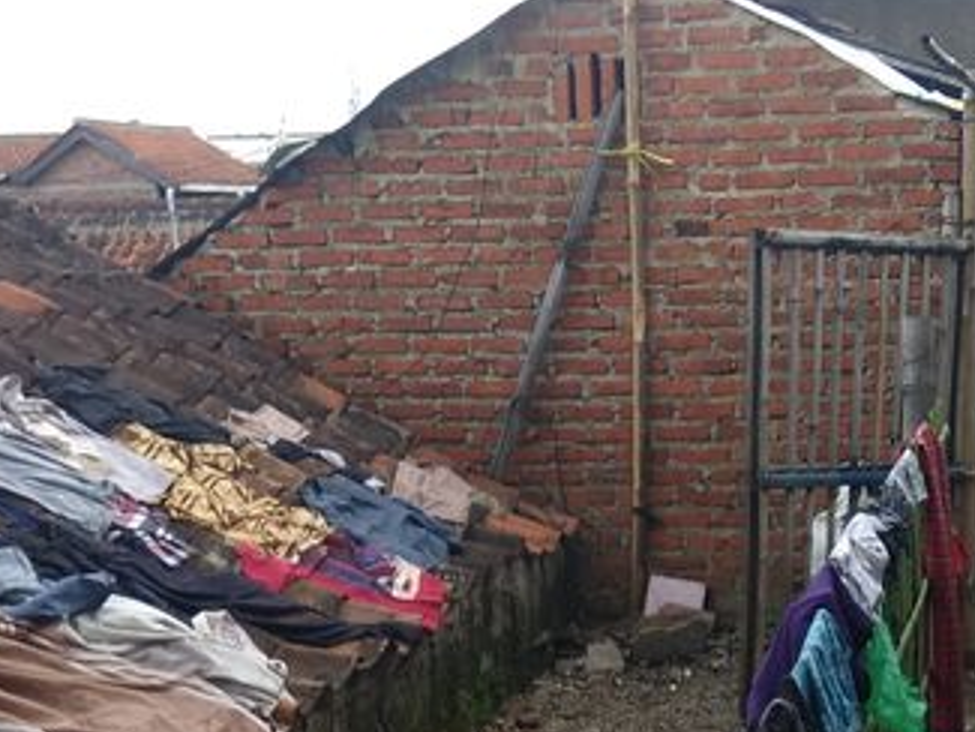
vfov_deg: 25.5
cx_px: 642
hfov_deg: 34.6
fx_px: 1550
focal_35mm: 55
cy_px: 696
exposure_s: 1/222
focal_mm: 3.57
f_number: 2
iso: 100
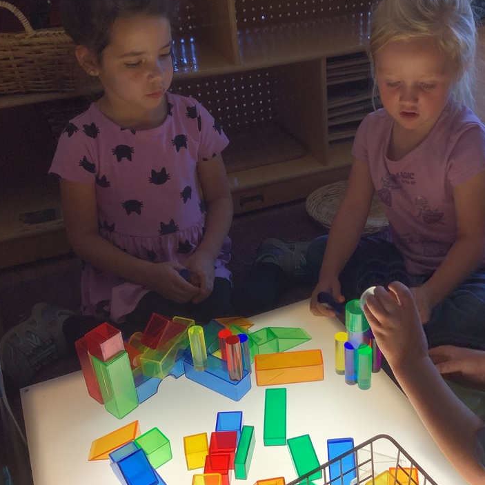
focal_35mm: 39
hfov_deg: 42.5
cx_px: 304
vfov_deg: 42.8
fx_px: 618
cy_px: 248
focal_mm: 3.3
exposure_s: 1/120
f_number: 2.4
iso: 32
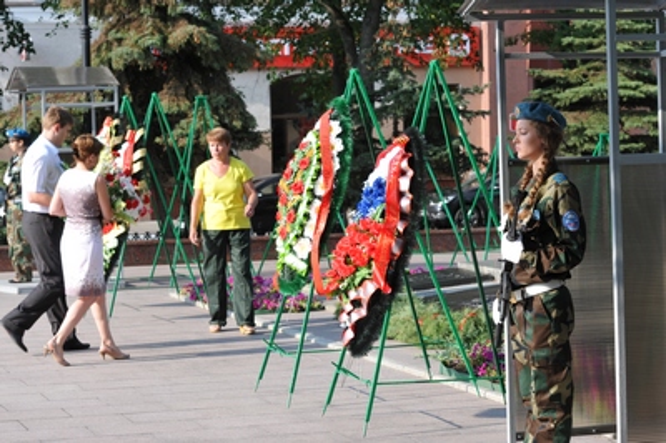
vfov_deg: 13.0
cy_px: 222
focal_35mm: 105
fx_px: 1941
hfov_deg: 19.5
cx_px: 333
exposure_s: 1/200
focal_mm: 70
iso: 200
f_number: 7.1
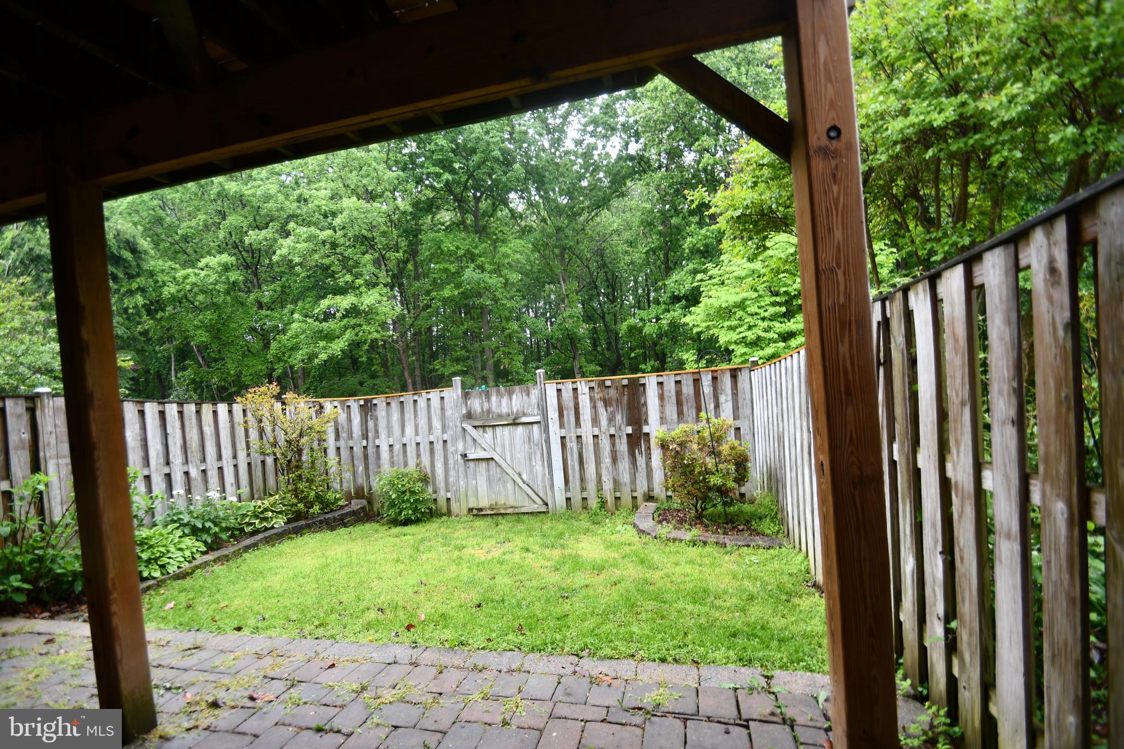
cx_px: 562
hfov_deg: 100.4
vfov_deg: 77.3
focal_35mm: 15
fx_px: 468
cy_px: 374
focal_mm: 10
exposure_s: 1/50
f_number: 3.5
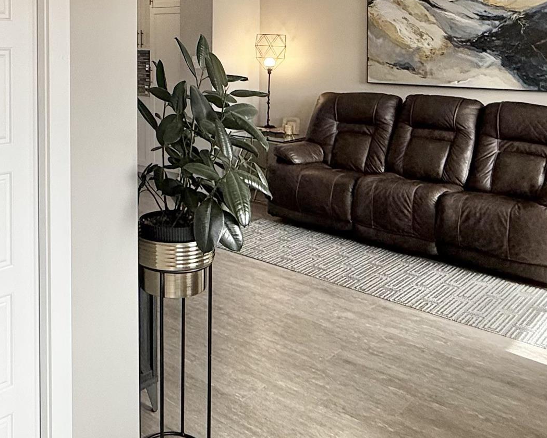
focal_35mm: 40
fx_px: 648
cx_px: 137
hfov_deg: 44.3
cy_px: 55
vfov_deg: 35.4
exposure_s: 1/159
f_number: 2.2
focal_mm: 2.22
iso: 50
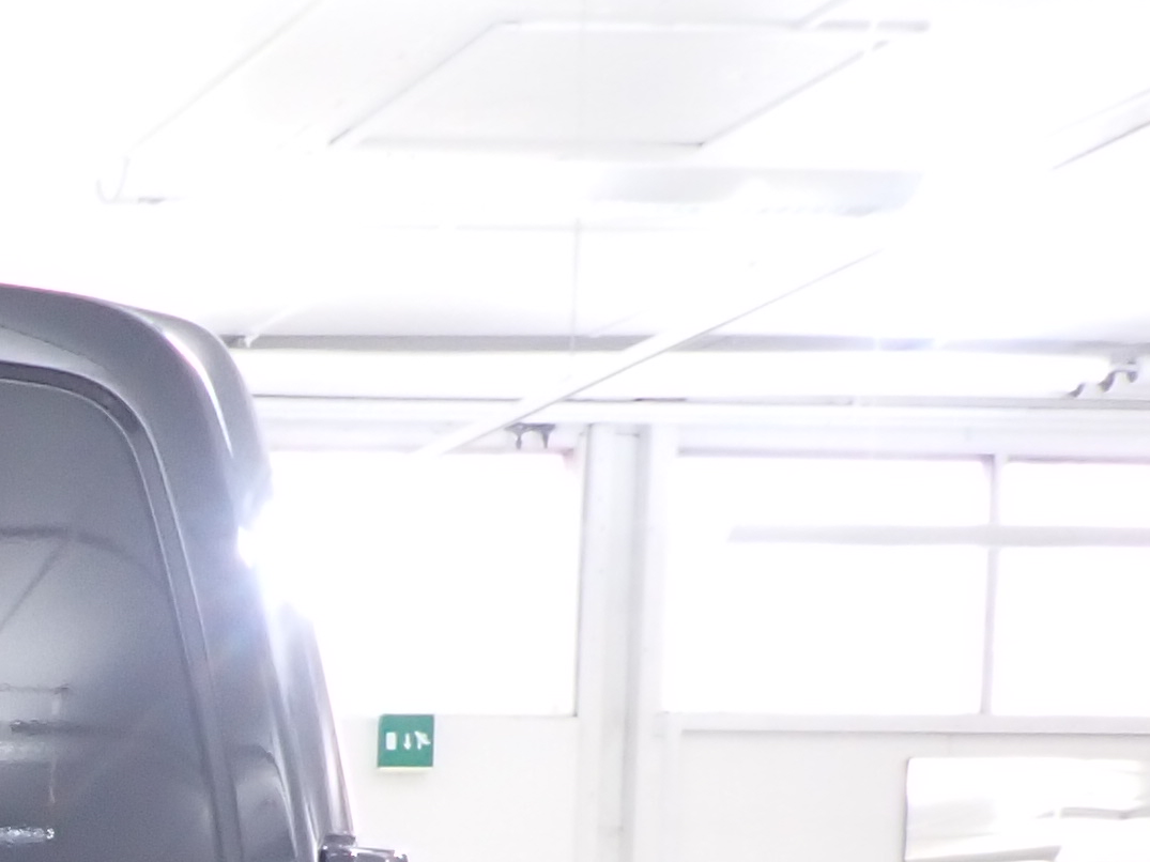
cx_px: -787
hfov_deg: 17.8
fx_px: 3089
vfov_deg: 14.4
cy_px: 1422
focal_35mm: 93
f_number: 2
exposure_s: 1/30
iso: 200
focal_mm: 4.5
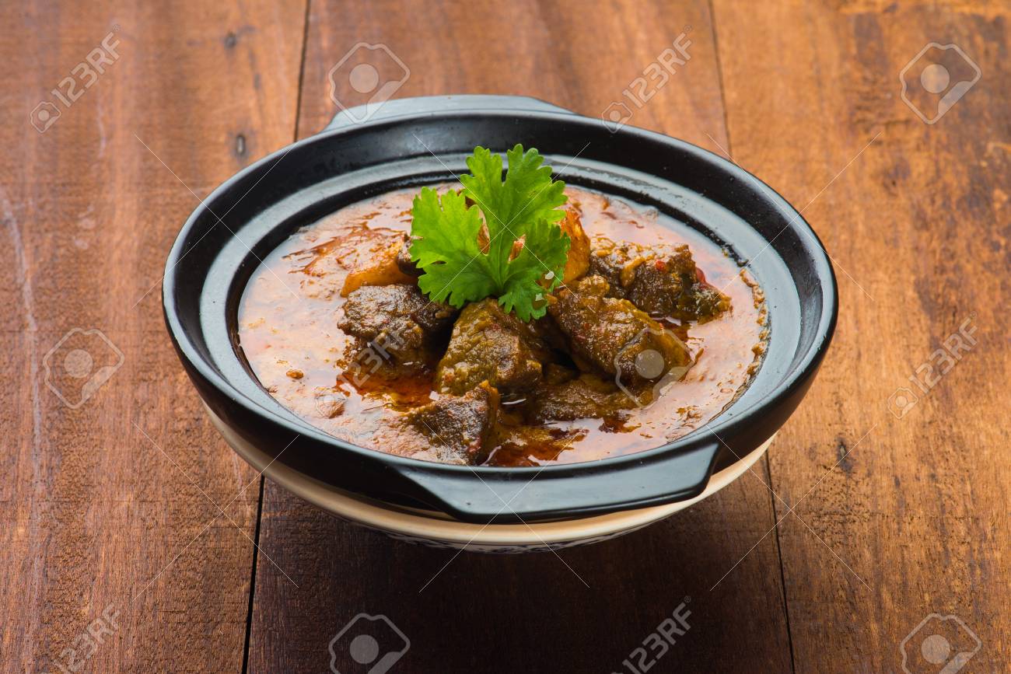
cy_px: 337
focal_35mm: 105
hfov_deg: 19.5
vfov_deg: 13.0
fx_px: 2949
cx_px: 506
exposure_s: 1/160
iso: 250
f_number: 16
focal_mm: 105
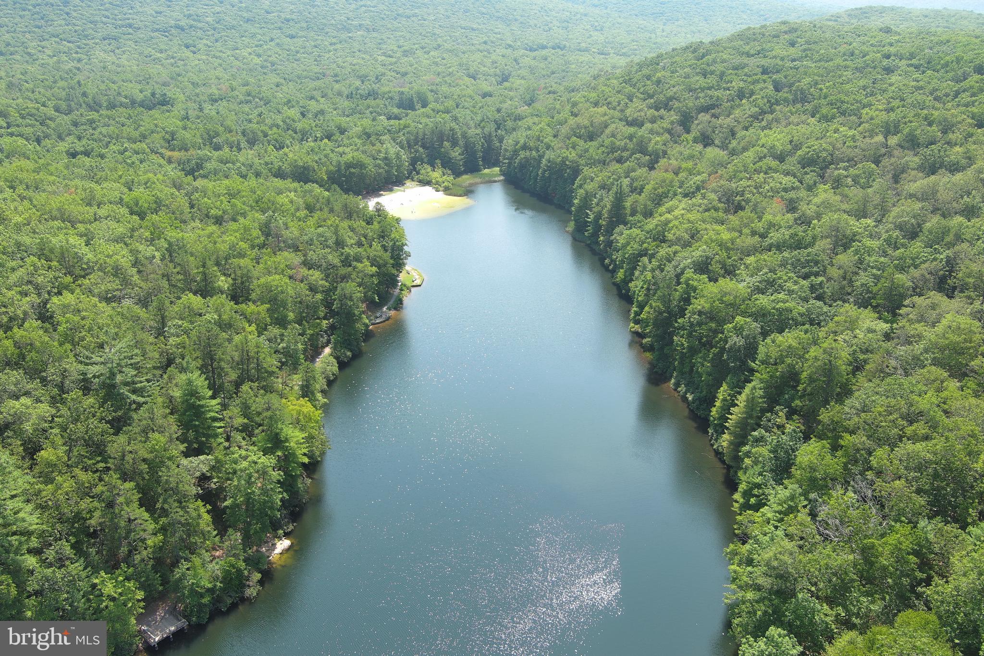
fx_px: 793
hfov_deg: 63.7
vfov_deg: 45.0
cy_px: 328
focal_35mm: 29
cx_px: 492
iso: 100
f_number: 2.8
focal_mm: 10.57
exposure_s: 1/444
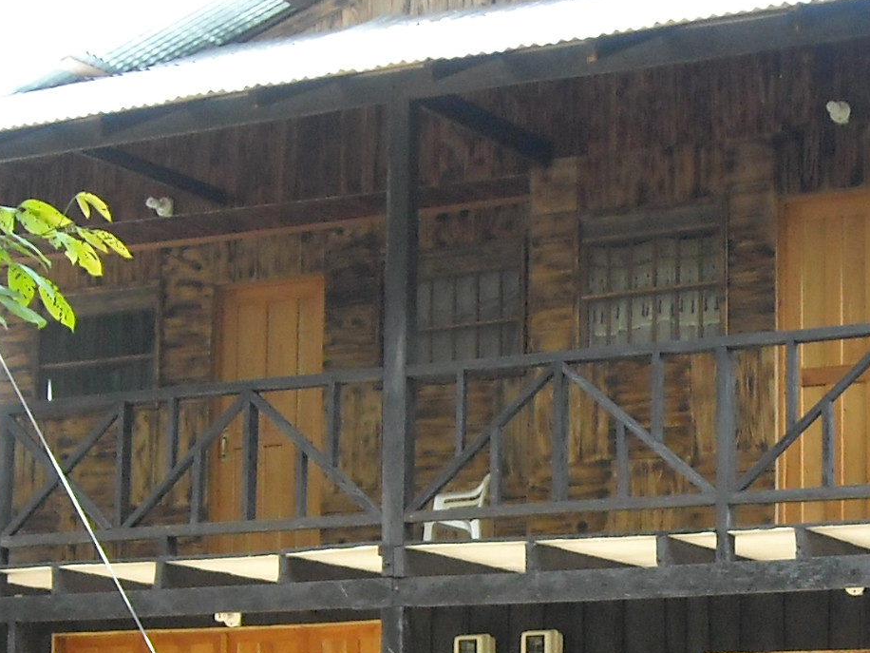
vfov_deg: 14.8
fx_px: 2488
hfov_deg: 19.8
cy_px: 569
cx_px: 598
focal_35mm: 99
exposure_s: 1/250
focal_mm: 5.7
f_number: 2.8
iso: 168
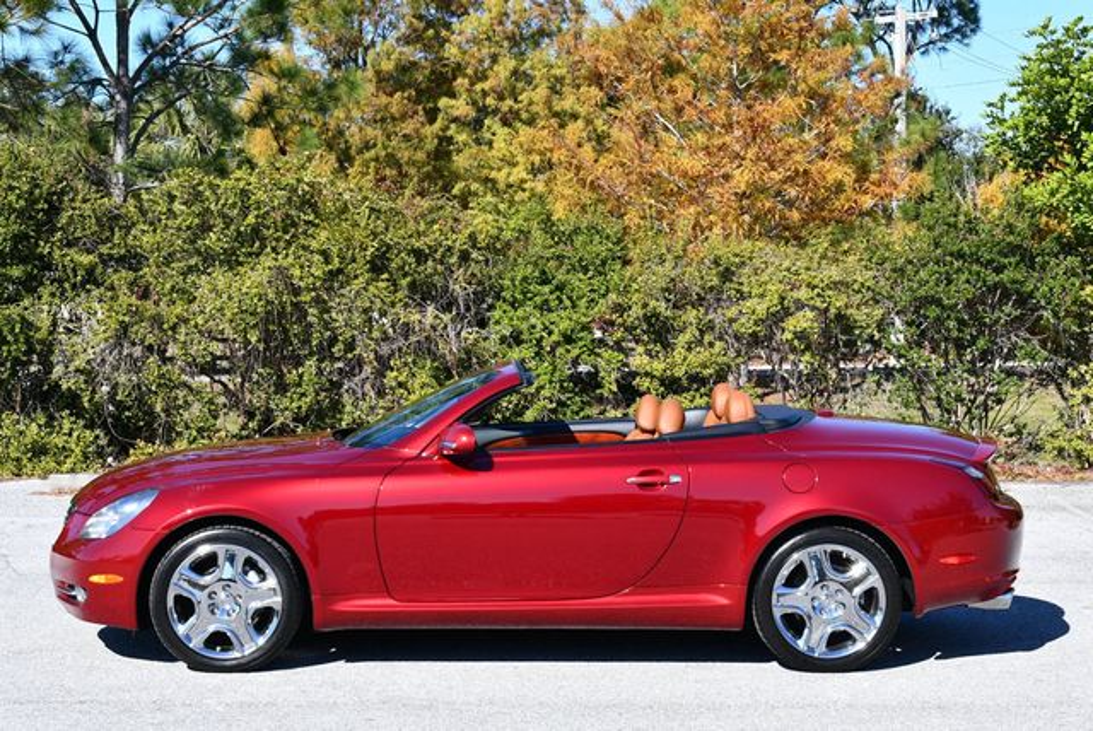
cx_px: 546
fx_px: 2188
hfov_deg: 28.0
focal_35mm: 72
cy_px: 366
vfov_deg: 19.0
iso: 125
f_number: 8
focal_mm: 36
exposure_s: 1/250
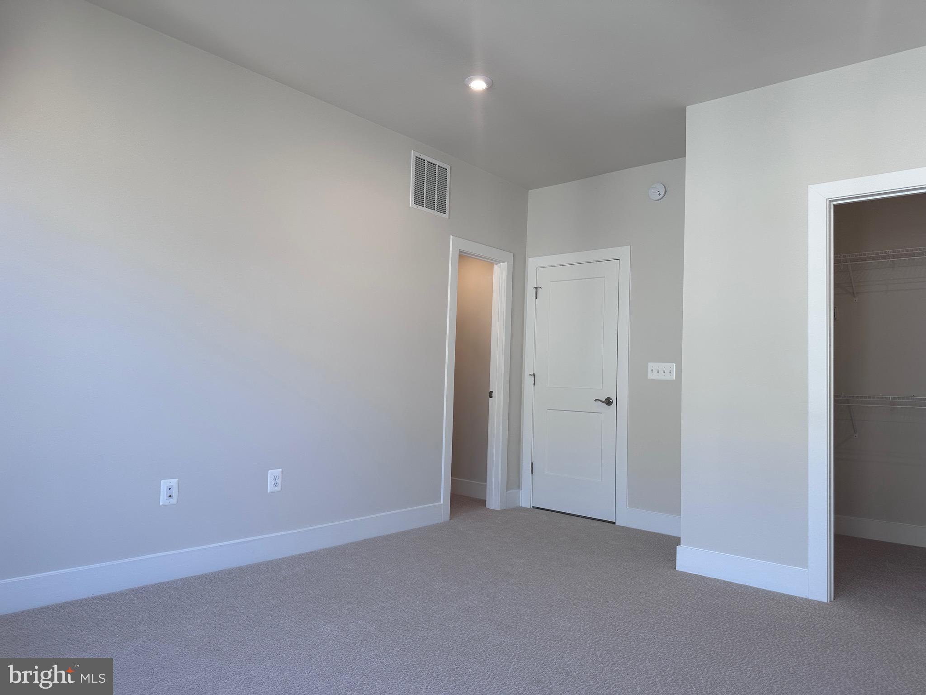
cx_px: 463
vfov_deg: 56.8
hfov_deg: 71.6
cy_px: 348
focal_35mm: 24
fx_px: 642
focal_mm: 6.86
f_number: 1.78
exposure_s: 1/253
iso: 80
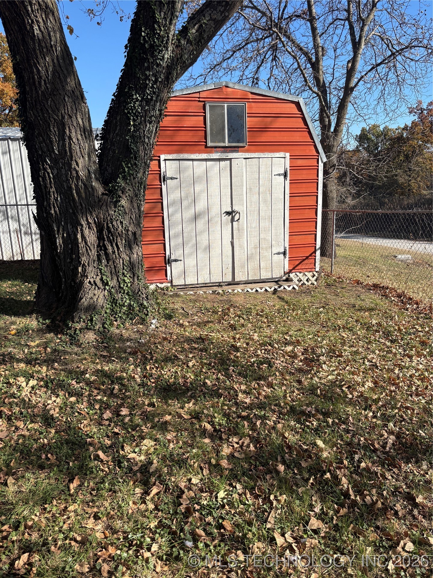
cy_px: 289
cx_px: 216
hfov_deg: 53.1
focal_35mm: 26
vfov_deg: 67.3
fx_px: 434
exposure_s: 1/2513
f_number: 1.6
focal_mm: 5.96
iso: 50
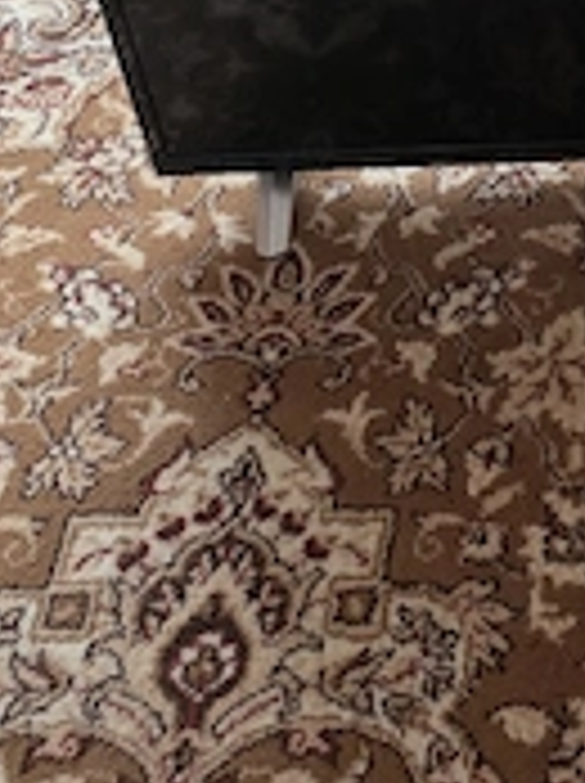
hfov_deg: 25.6
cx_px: 630
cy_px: -63
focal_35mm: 53
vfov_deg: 32.2
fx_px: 1197
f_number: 1.7
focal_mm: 6.3
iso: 400
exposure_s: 1/101
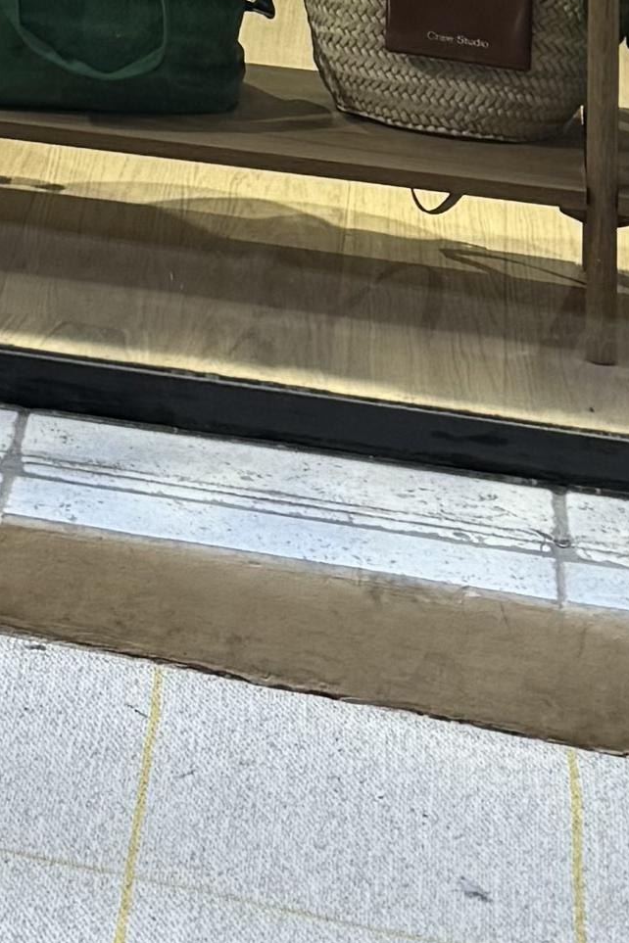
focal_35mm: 148
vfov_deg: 11.3
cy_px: -1418
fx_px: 3879
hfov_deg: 8.5
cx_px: -865
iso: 64
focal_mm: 6.76
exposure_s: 1/100
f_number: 1.78
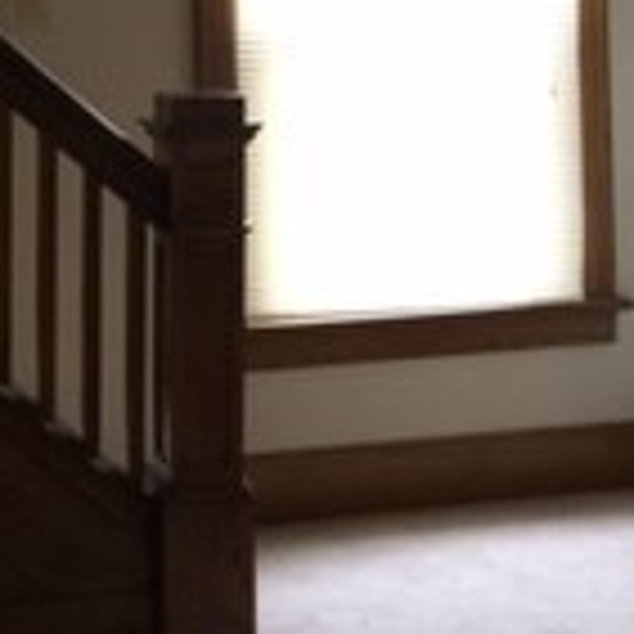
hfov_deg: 15.0
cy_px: -4
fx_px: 2404
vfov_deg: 14.8
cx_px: 333
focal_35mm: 116
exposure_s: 1/15
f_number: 2.2
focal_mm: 4.15
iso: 50
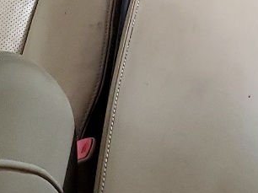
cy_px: -101
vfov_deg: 10.5
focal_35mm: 136
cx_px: 254
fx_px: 1013
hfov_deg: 14.3
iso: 322
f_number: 1.5
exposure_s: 1/20
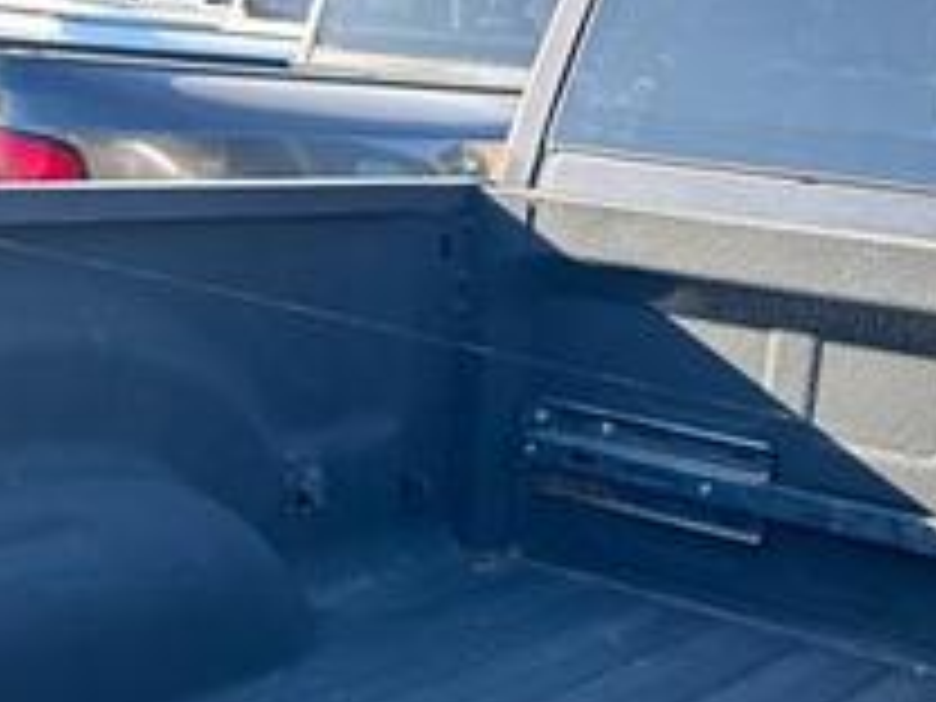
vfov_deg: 22.5
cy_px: 688
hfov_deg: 30.7
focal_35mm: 63
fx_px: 1703
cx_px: 441
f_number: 1.5
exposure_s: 1/278
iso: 50
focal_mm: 5.7
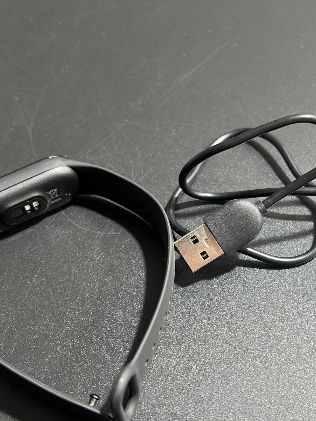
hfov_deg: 35.1
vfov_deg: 45.6
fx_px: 499
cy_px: 245
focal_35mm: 41
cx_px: 177
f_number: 1.5
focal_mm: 5.7
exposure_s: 1/50
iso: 80
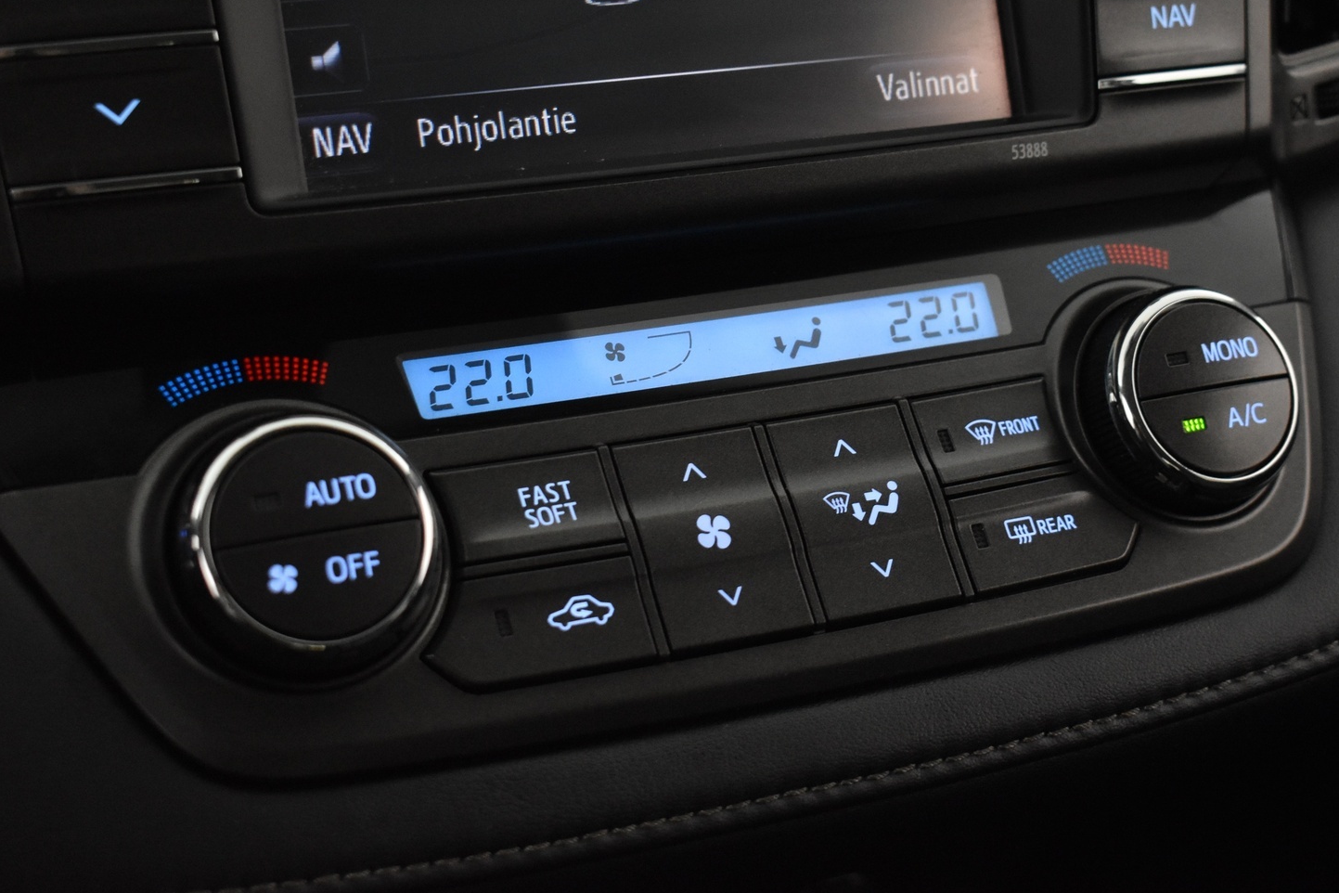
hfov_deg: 31.4
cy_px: 421
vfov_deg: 21.2
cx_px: 705
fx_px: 2380
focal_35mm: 64
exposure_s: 1/50
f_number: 4.8
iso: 3200
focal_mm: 38
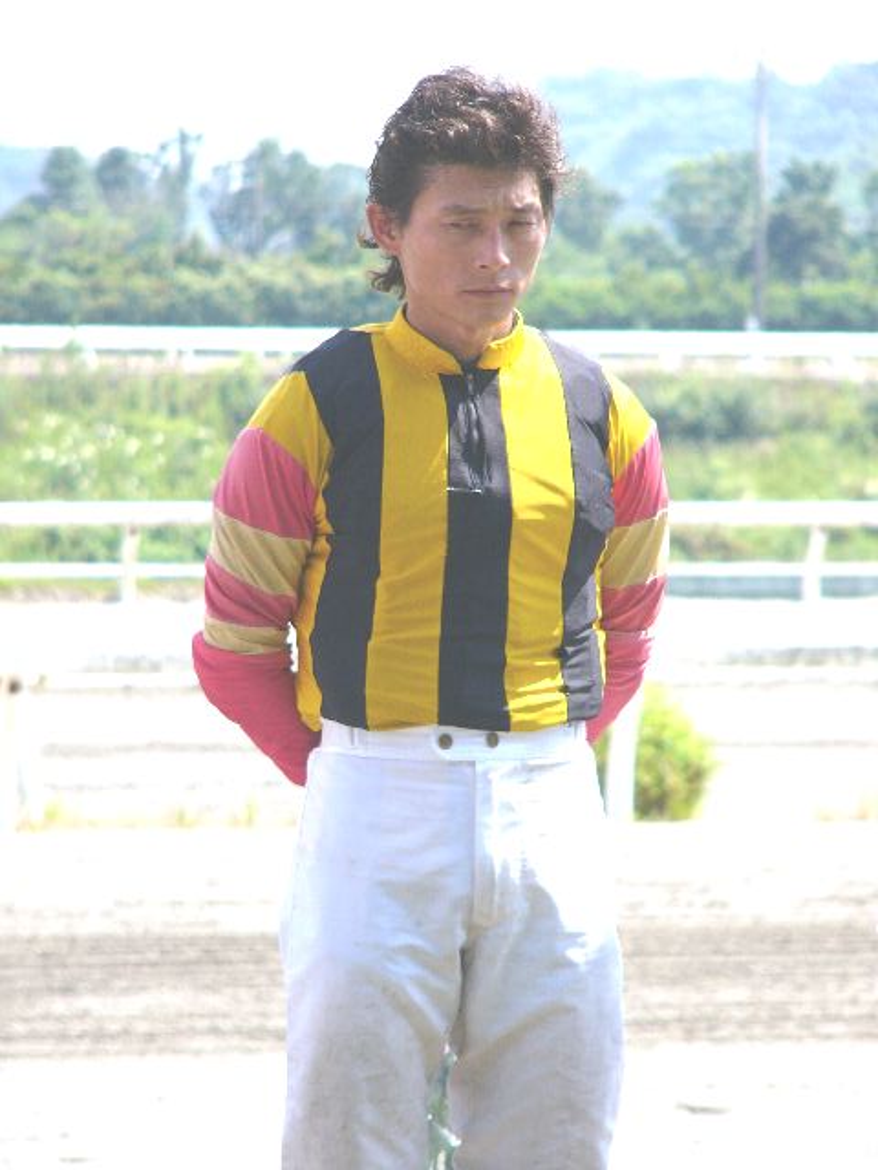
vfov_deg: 8.5
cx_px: 439
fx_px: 7846
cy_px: 585
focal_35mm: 232
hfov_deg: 6.4
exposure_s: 1/500
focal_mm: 38.6
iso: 50
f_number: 6.5
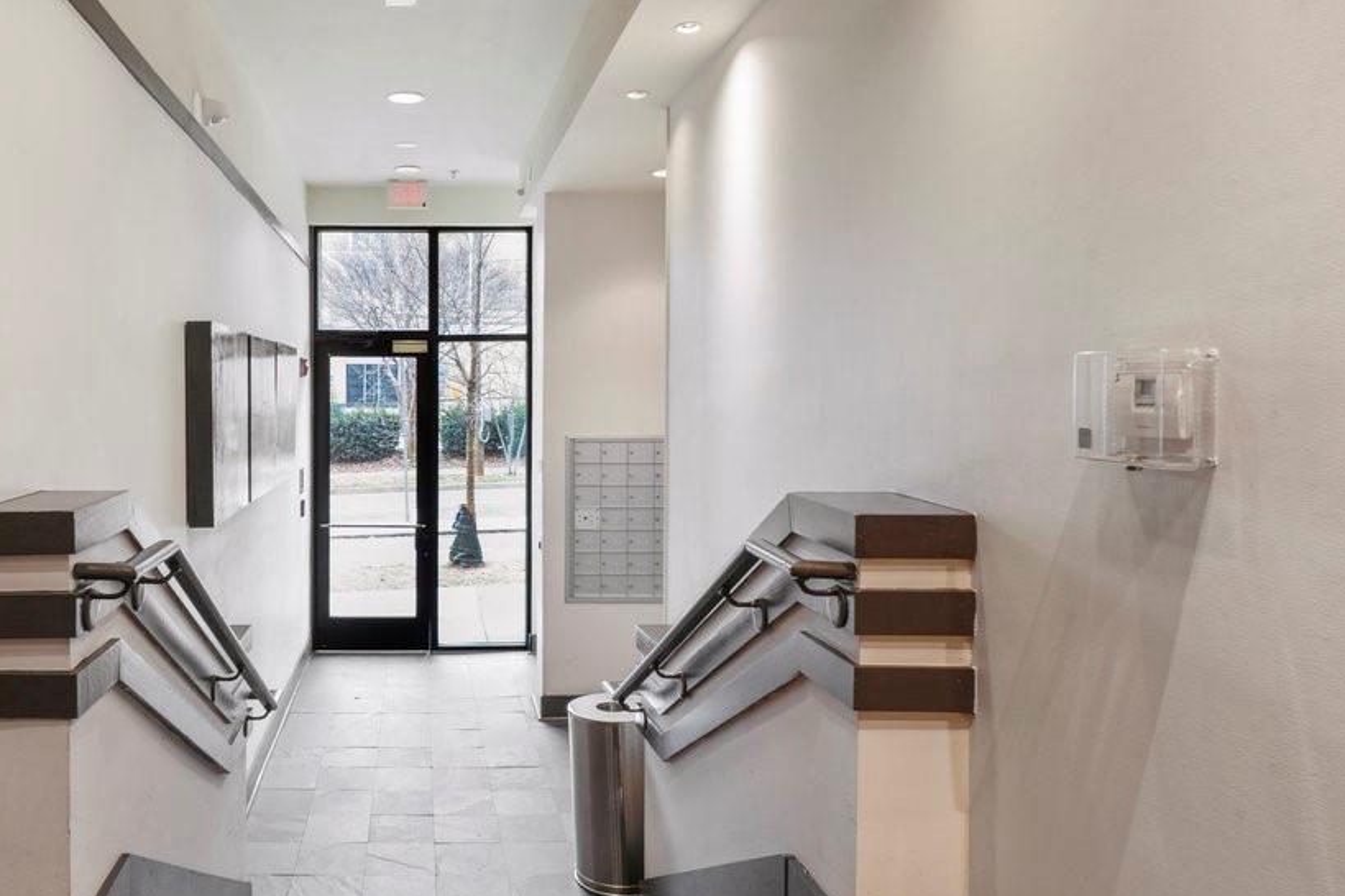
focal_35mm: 25
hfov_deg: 69.2
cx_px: 434
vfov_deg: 51.2
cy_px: 408
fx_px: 934
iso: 100
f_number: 11
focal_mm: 16
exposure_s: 1.3
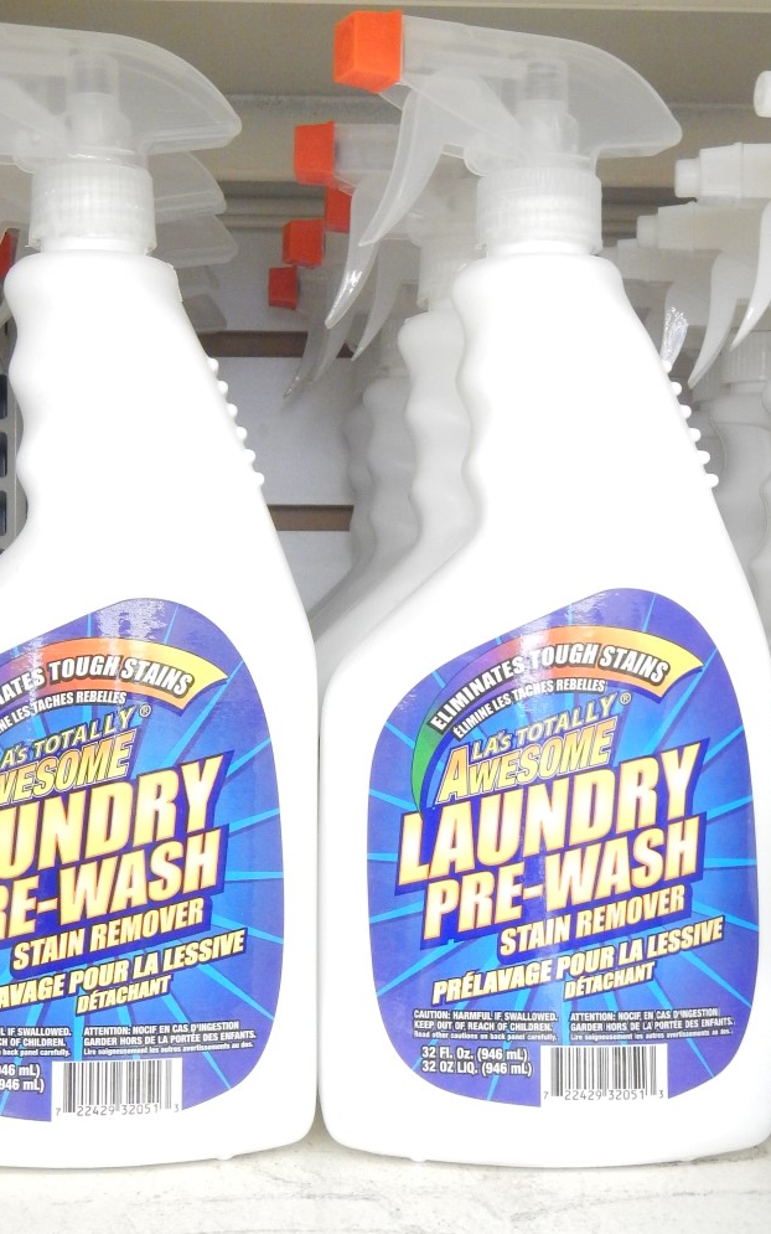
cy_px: 615
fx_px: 1210
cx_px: 302
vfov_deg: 54.0
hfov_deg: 35.2
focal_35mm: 36
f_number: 3.9
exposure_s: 1/20
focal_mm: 5.9
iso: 400
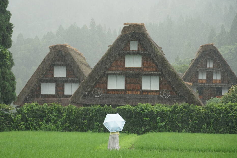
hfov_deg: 16.1
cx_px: 111
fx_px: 840
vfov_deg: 10.8
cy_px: 79
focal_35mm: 128
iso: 640
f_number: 5.6
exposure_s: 1/160
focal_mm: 79
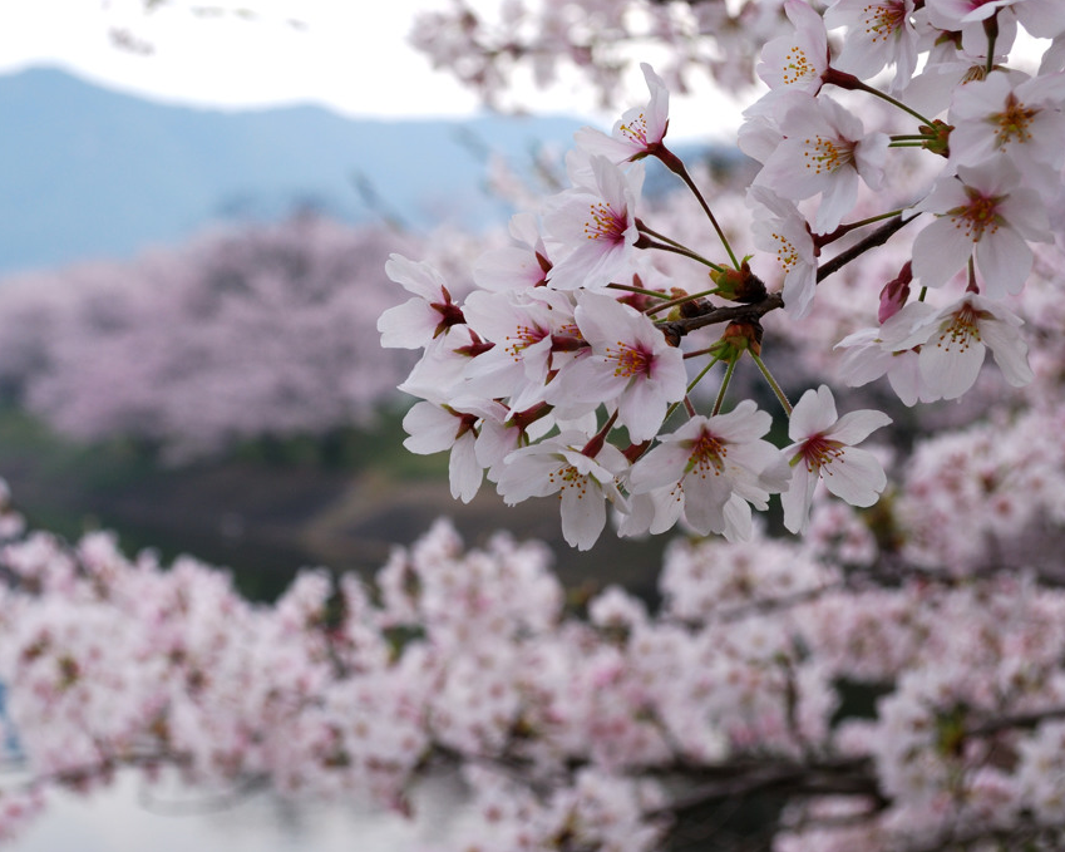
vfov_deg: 22.5
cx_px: 437
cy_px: 425
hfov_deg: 27.9
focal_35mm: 68
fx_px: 2143
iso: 200
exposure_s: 1/200
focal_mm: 40
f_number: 7.1
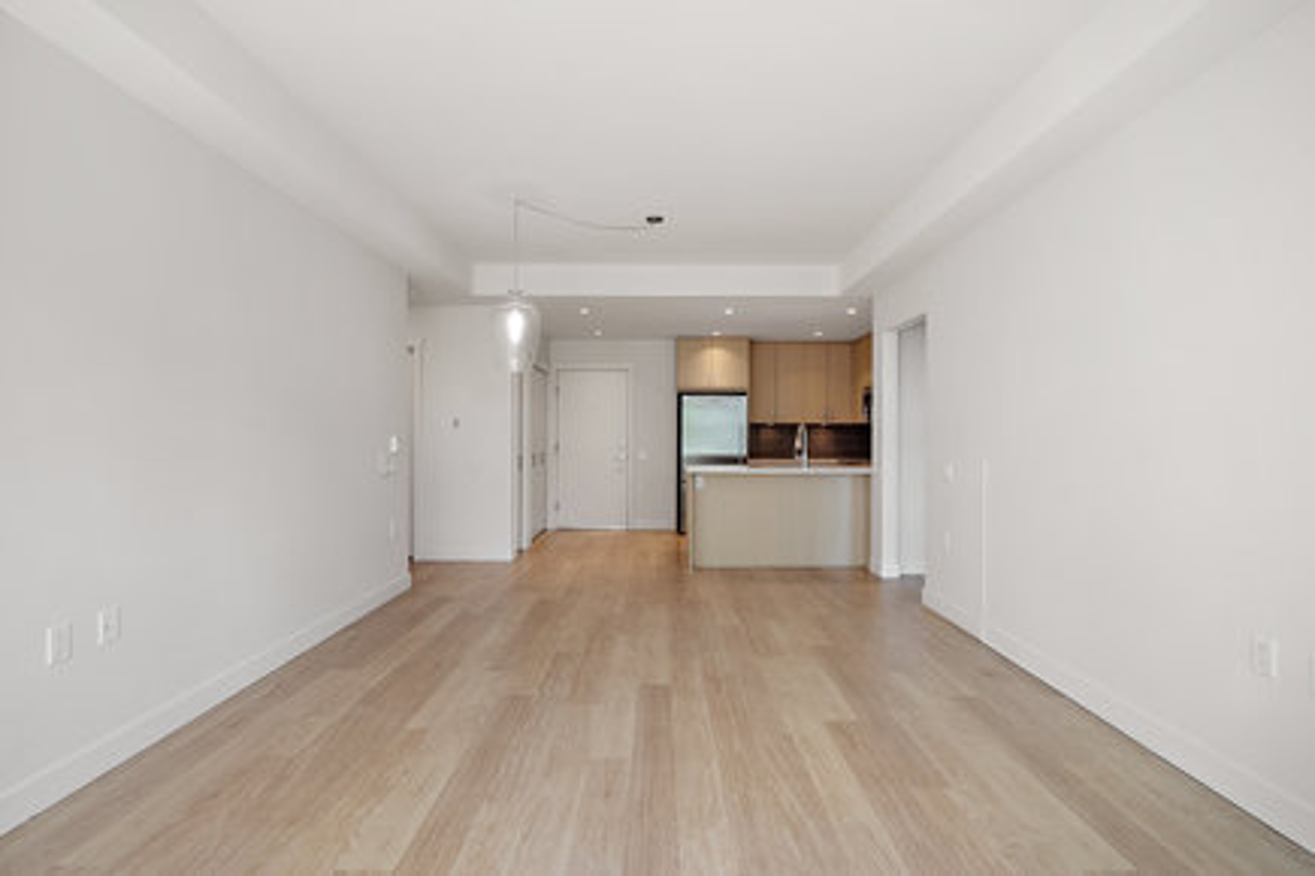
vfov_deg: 73.7
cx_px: 658
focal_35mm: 16
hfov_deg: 96.7
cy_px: 438
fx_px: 584
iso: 400
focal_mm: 16
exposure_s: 1/8
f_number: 7.1
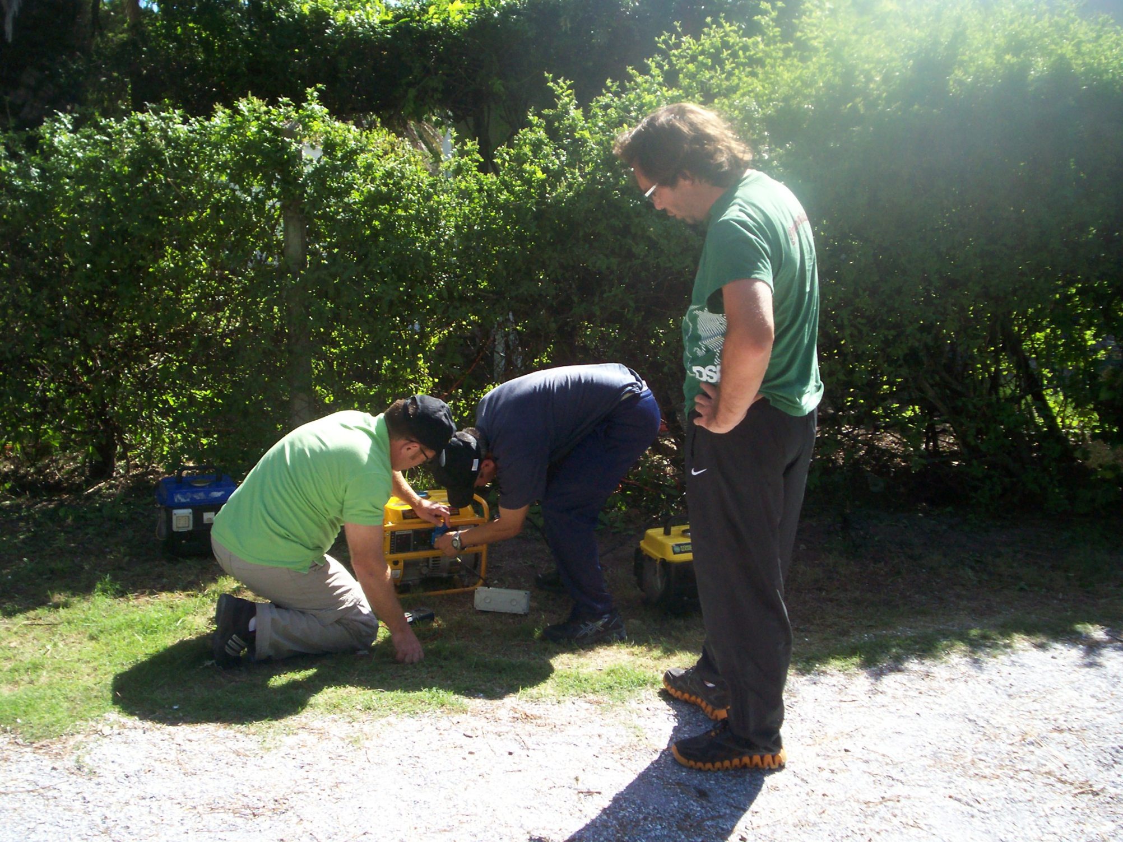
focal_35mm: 36
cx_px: 562
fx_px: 1168
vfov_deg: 39.7
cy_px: 421
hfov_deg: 51.4
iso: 100
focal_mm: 5.9
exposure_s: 1/260
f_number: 4.5
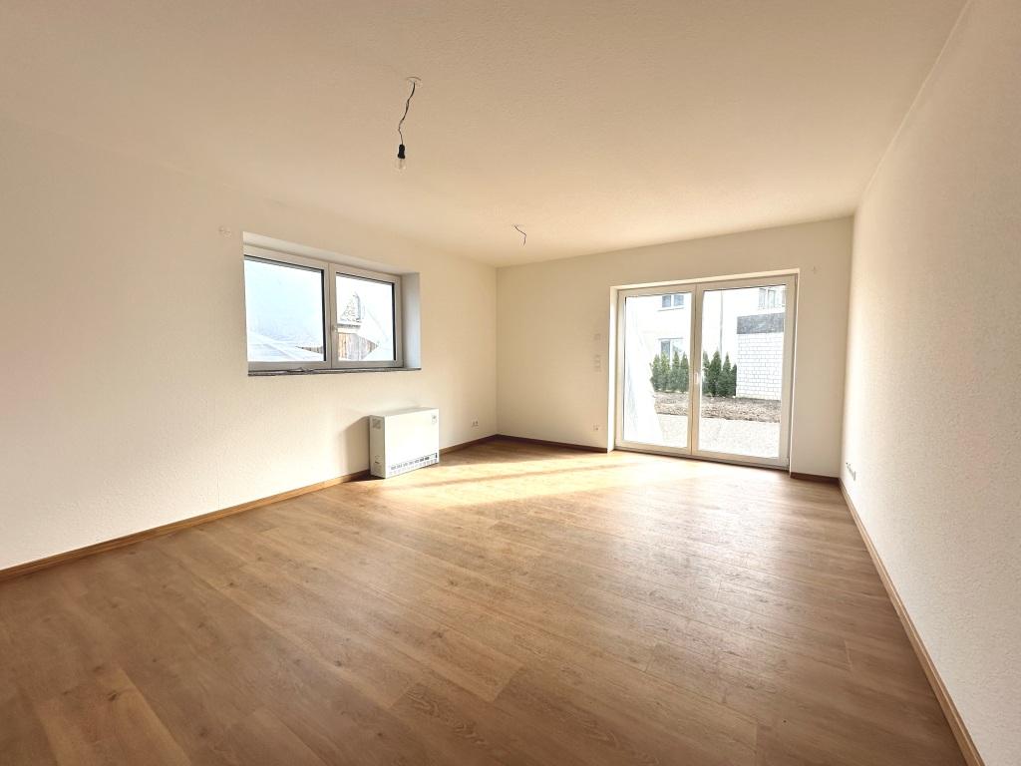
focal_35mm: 14
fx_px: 413
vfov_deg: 85.7
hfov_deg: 102.1
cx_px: 510
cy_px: 383
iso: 40
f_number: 2.2
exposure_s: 1/179
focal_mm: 2.22
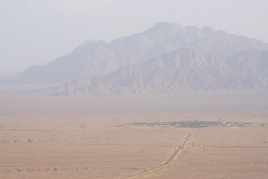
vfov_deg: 7.0
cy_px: 90
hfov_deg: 10.5
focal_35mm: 195
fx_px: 1452
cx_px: 134
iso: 200
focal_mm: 130
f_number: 9
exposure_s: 1/320
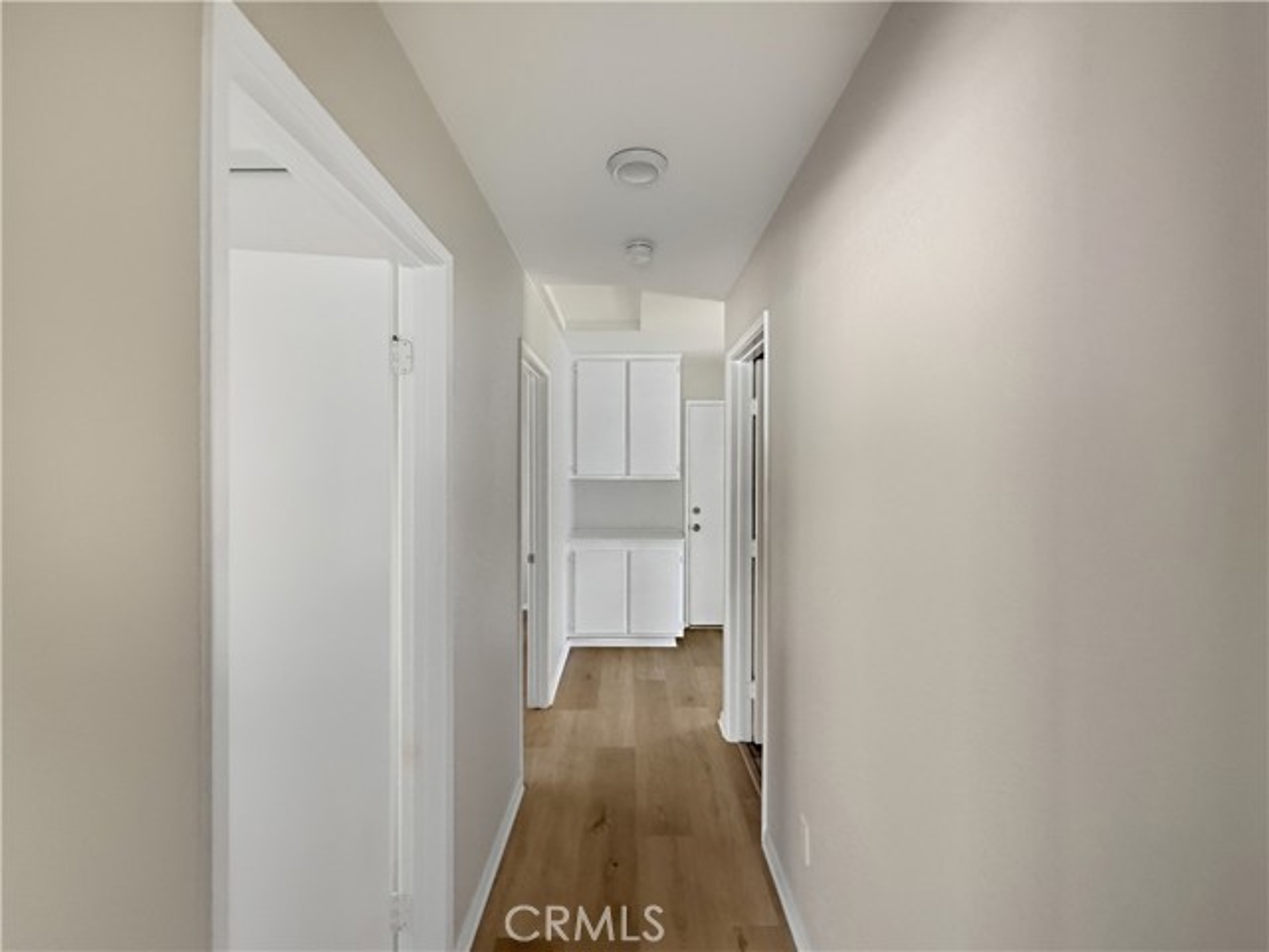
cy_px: 476
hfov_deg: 102.1
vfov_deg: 85.7
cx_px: 634
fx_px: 513
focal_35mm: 14
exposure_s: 1/60
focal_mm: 2.2
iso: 320
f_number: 2.2
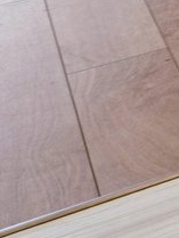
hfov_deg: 5.0
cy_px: -482
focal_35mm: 151
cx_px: 1114
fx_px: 1040
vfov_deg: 9.8
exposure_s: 1/8
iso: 200
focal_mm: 16
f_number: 7.1
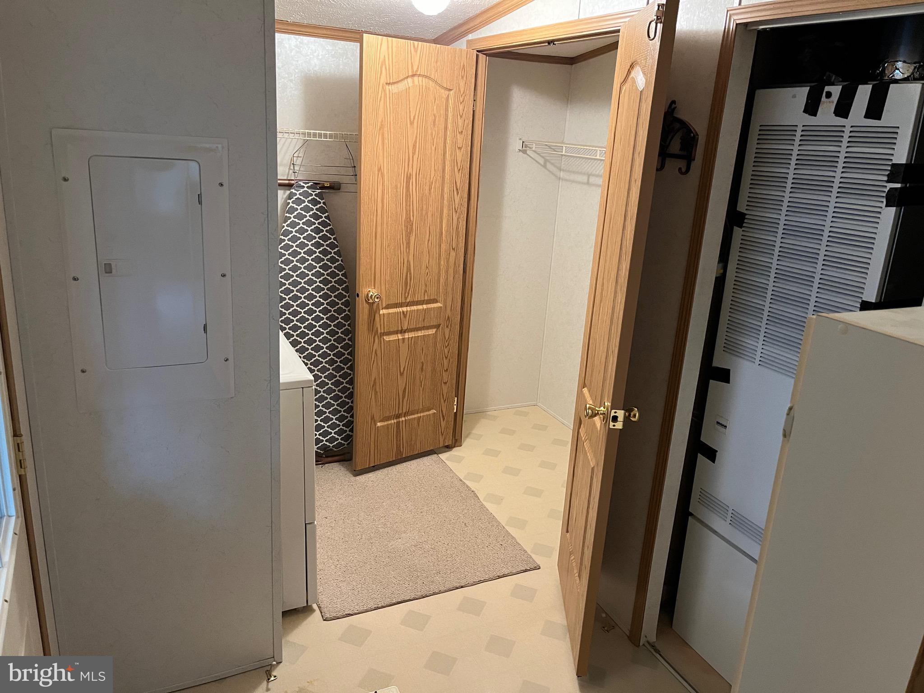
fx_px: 694
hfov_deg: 67.3
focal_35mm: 26
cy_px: 346
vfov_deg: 53.1
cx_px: 462
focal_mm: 5.1
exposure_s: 1/40
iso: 400
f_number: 1.6
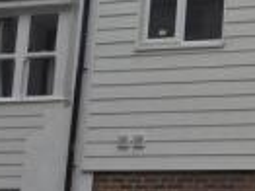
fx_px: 949
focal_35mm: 129
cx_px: 418
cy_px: 98
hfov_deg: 14.0
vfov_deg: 11.5
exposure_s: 1/465
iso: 32
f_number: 2.2
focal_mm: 4.15
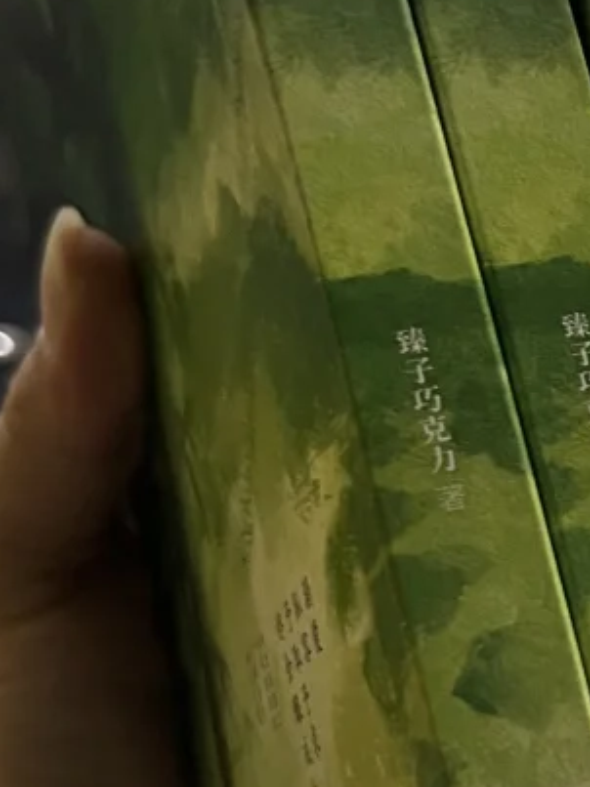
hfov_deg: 14.7
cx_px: 906
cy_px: 439
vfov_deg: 21.1
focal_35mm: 93
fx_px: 2115
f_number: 1.5
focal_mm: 5.7
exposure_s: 1/50
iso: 125
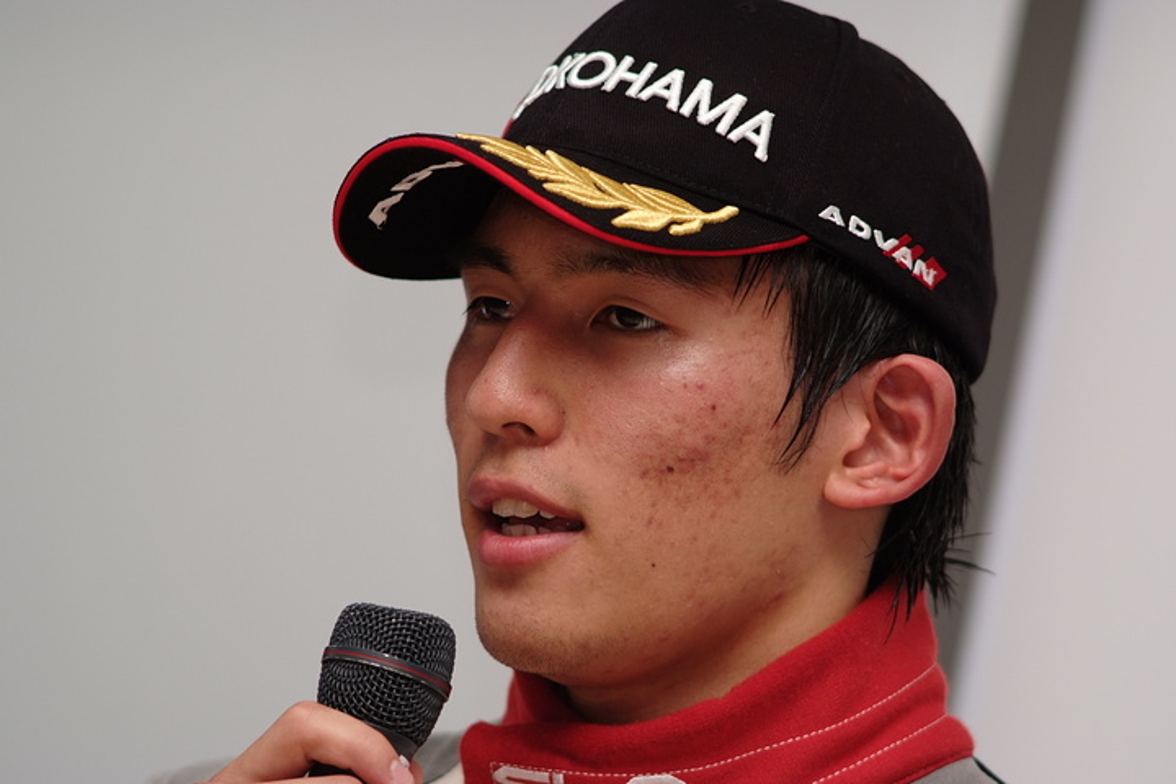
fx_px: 8819
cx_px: 588
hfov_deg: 7.6
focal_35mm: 270
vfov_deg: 5.1
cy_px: 392
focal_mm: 180
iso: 200
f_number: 2.8
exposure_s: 1/250
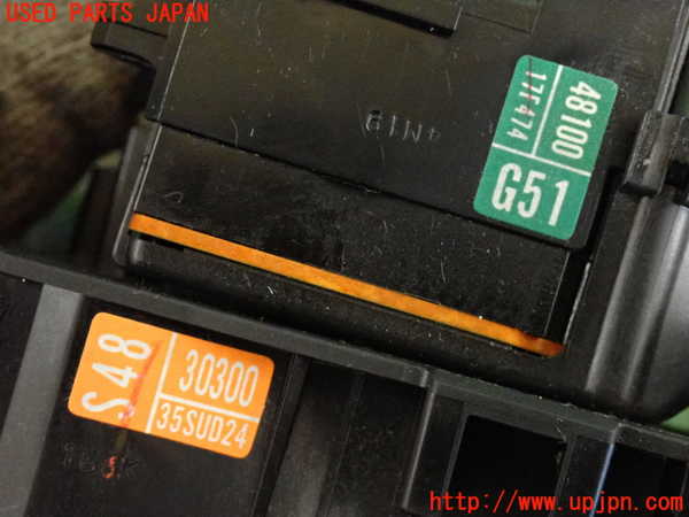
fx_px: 1234
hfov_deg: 31.2
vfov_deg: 23.7
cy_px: 258
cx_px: 344
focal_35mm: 62
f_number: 3.6
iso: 2500
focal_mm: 11.09
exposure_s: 1/125
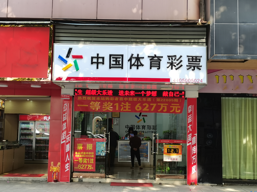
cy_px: 93
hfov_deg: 37.5
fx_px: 379
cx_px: 123
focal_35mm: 51
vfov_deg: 28.6
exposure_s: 1/100
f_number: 1.8
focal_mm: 5.58
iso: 64
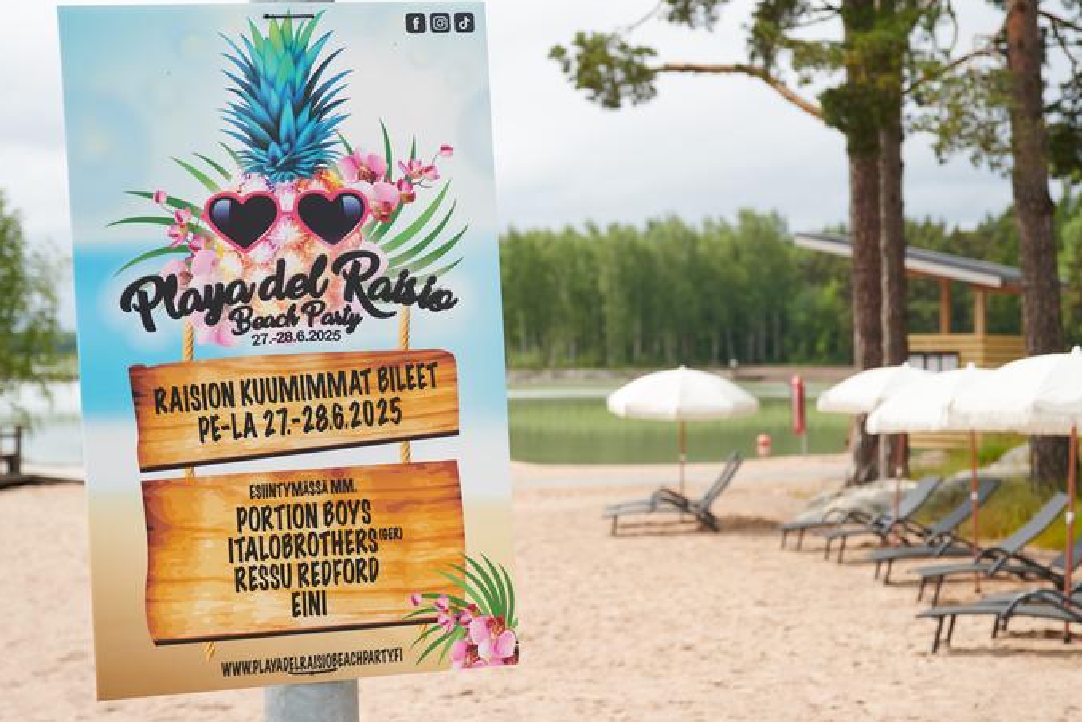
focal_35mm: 64
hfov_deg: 31.4
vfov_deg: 21.2
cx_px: 598
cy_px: 383
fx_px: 1924
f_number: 2.8
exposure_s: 1/2000
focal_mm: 55
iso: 100
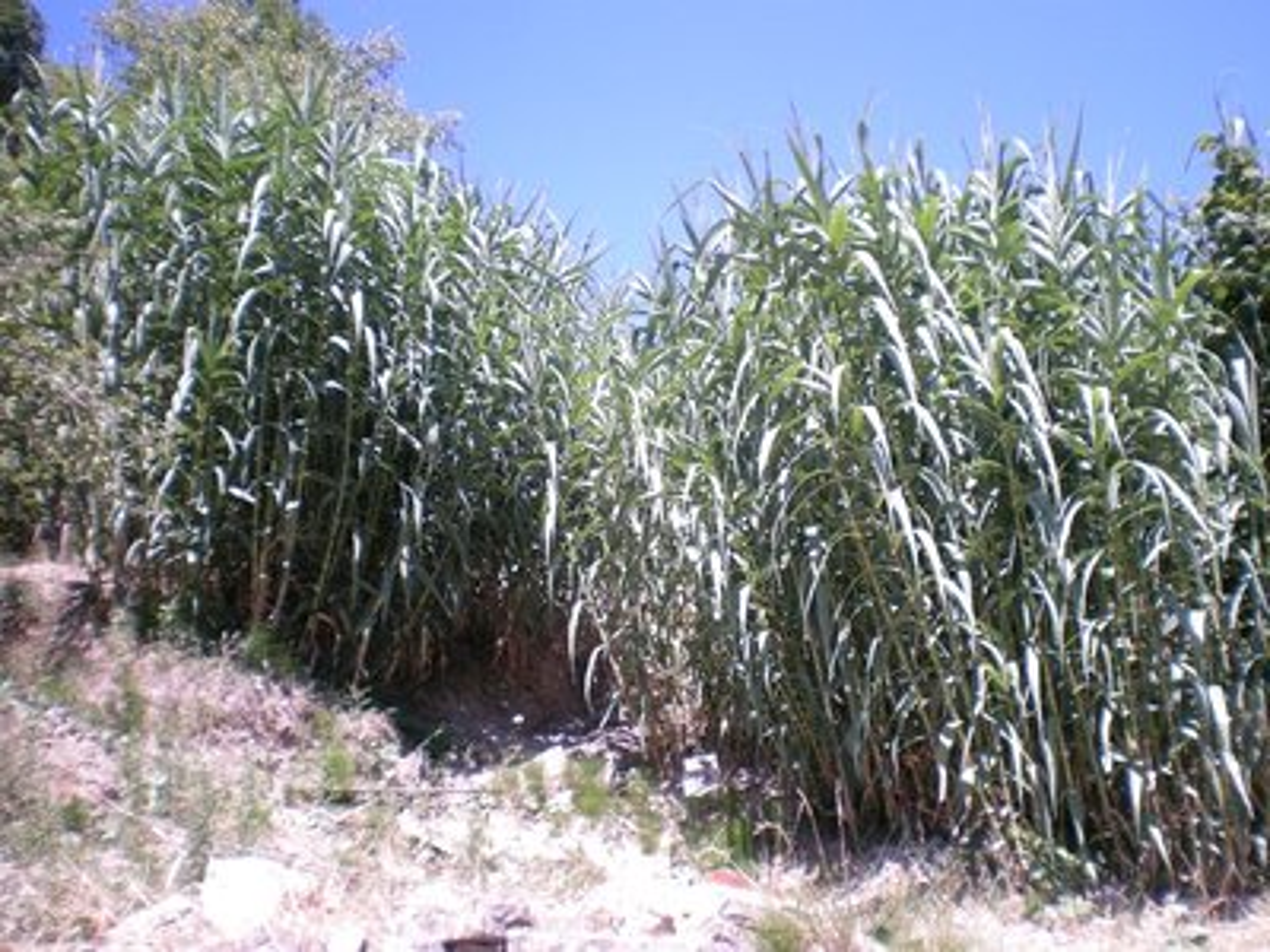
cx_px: 635
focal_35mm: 38
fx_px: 1394
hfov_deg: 49.0
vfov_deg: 37.7
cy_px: 476
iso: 64
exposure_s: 1/226
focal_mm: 6.3
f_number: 4.6
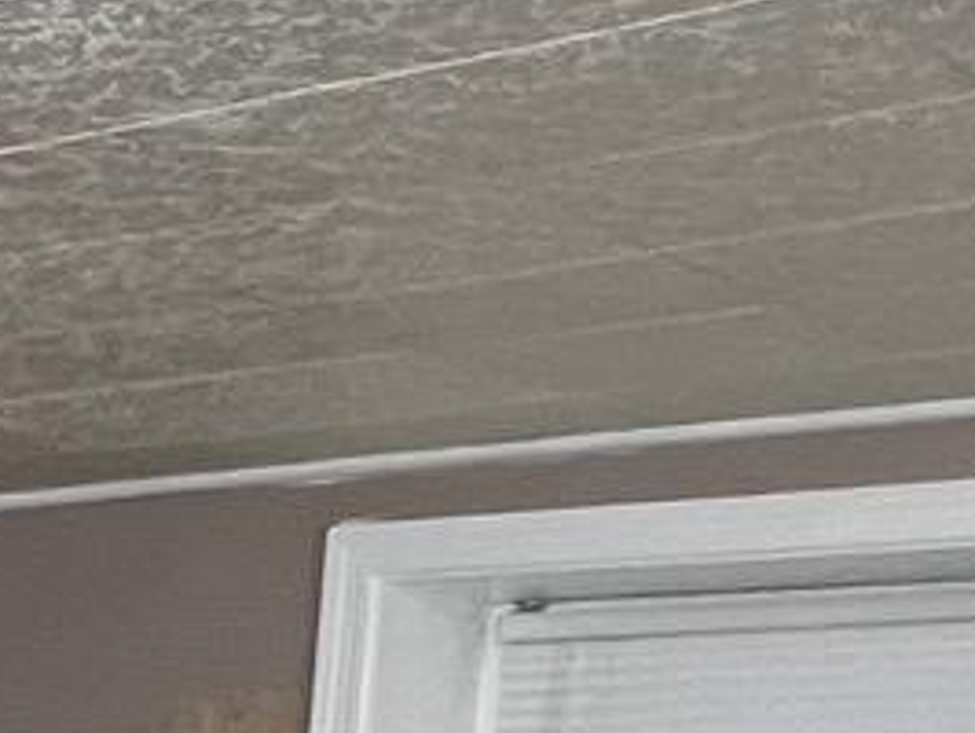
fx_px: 2819
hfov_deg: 15.9
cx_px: -905
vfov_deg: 13.0
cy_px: 1418
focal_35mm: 100
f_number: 1.8
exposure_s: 1/60
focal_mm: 1.57
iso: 320
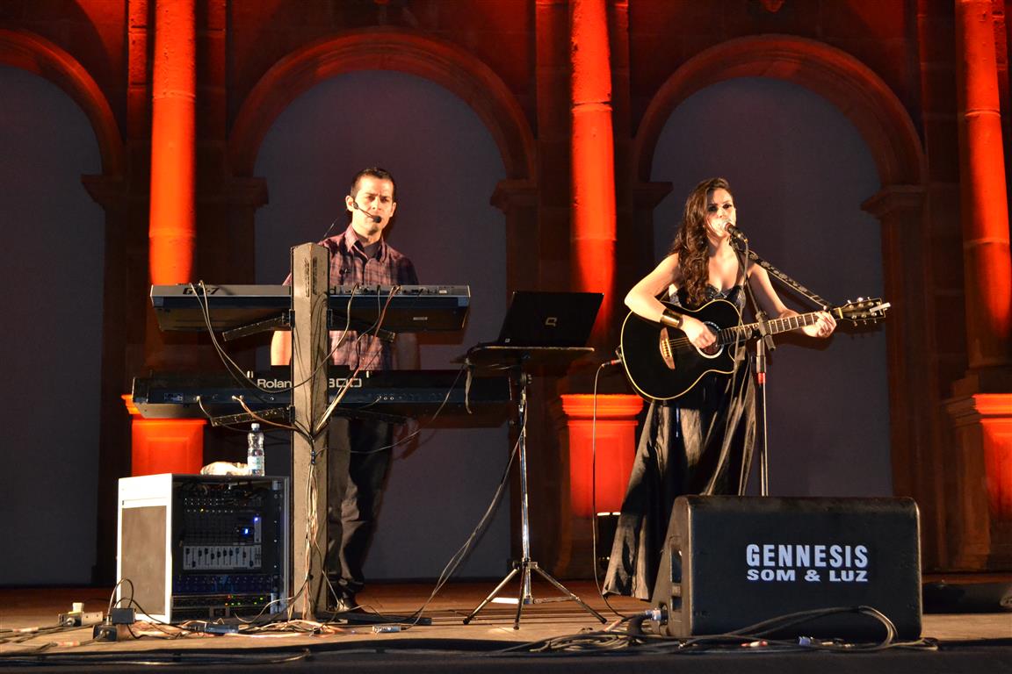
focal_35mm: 54
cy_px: 337
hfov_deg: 36.9
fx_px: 1518
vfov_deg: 25.1
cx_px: 506
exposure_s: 1/60
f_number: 5
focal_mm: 36
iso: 3200
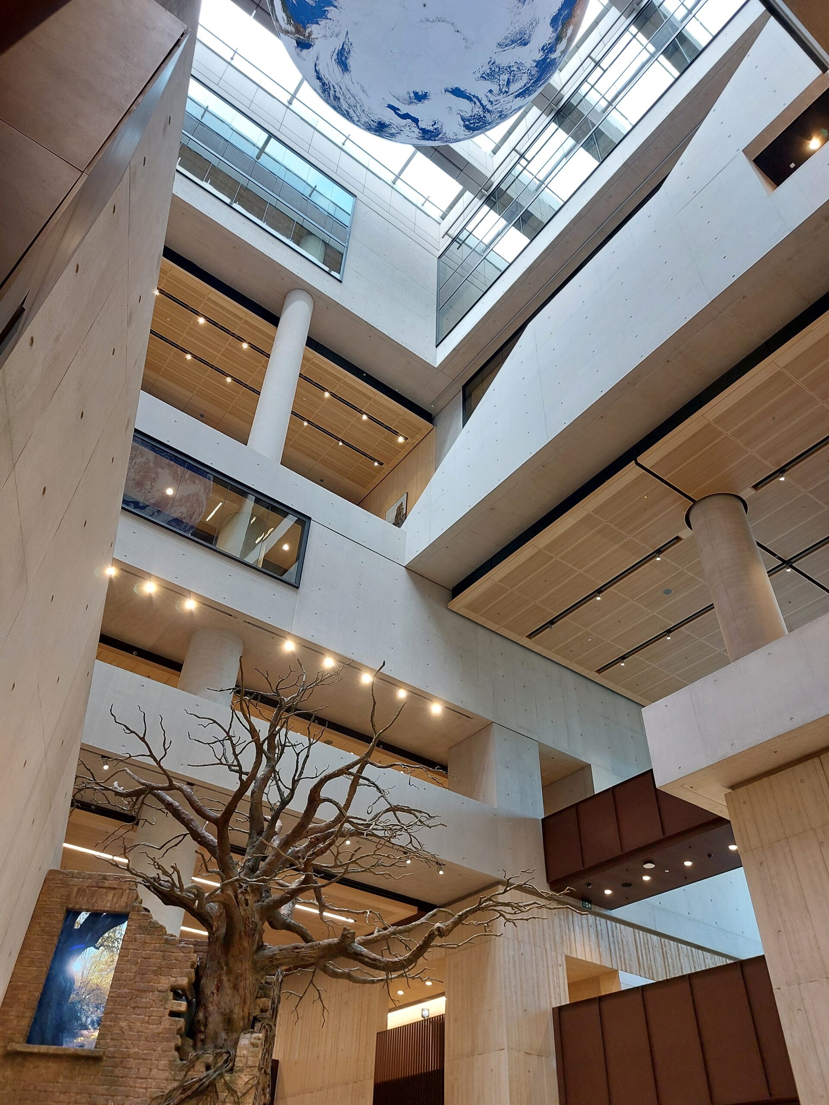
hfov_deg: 54.9
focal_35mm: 25
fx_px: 798
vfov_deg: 69.4
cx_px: 414
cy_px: 552
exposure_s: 1/60
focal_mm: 5.23
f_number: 1.8
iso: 125
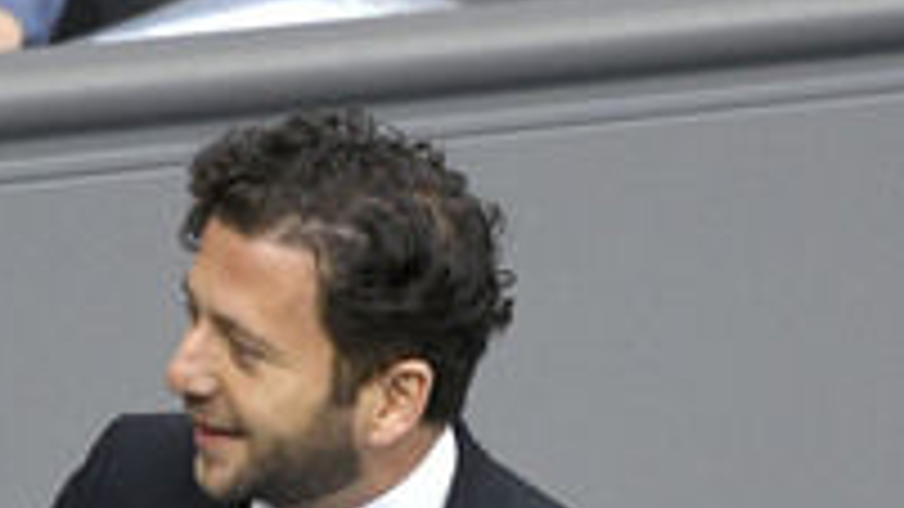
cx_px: 308
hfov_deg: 2.3
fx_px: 22505
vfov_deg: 1.3
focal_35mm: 939
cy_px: 656
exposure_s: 1/800
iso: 10000
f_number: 5.6
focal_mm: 400
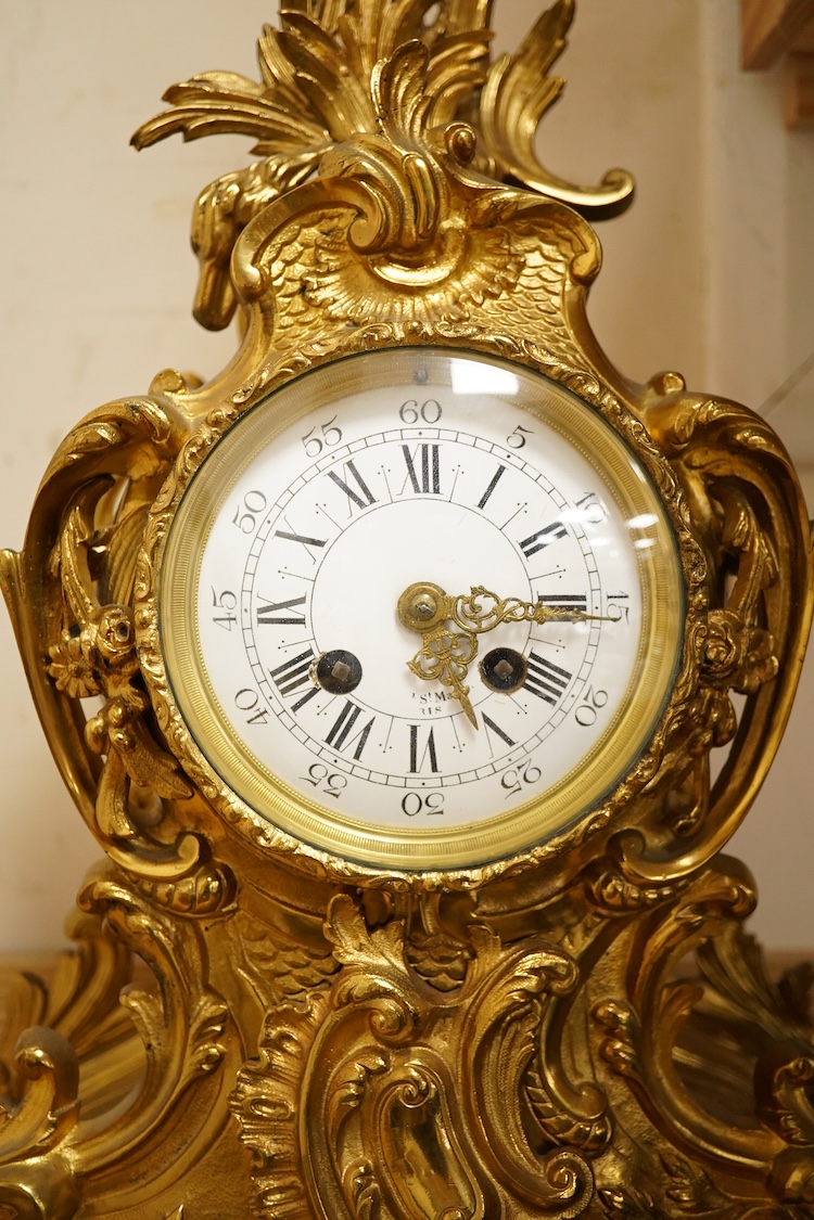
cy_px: 610
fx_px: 1526
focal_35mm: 45
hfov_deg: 29.9
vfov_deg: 43.6
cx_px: 407
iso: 2500
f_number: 4.5
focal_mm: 30
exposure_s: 1/160
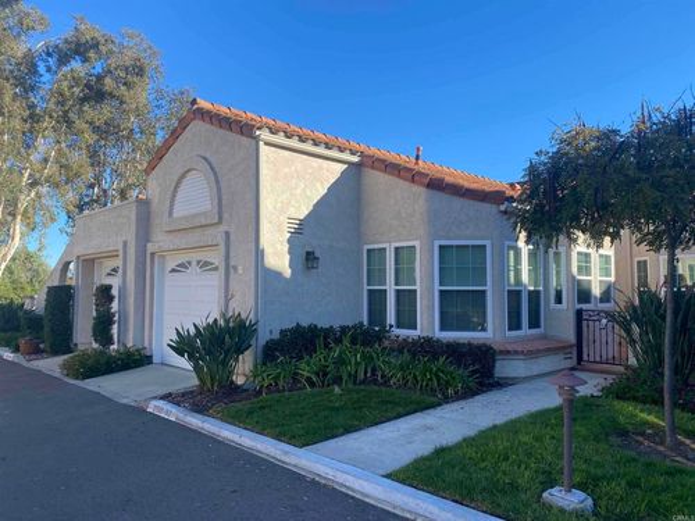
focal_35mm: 26
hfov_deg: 67.3
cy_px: 260
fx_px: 522
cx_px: 348
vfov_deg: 53.1
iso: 32
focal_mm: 4.25
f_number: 1.8
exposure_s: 1/1193
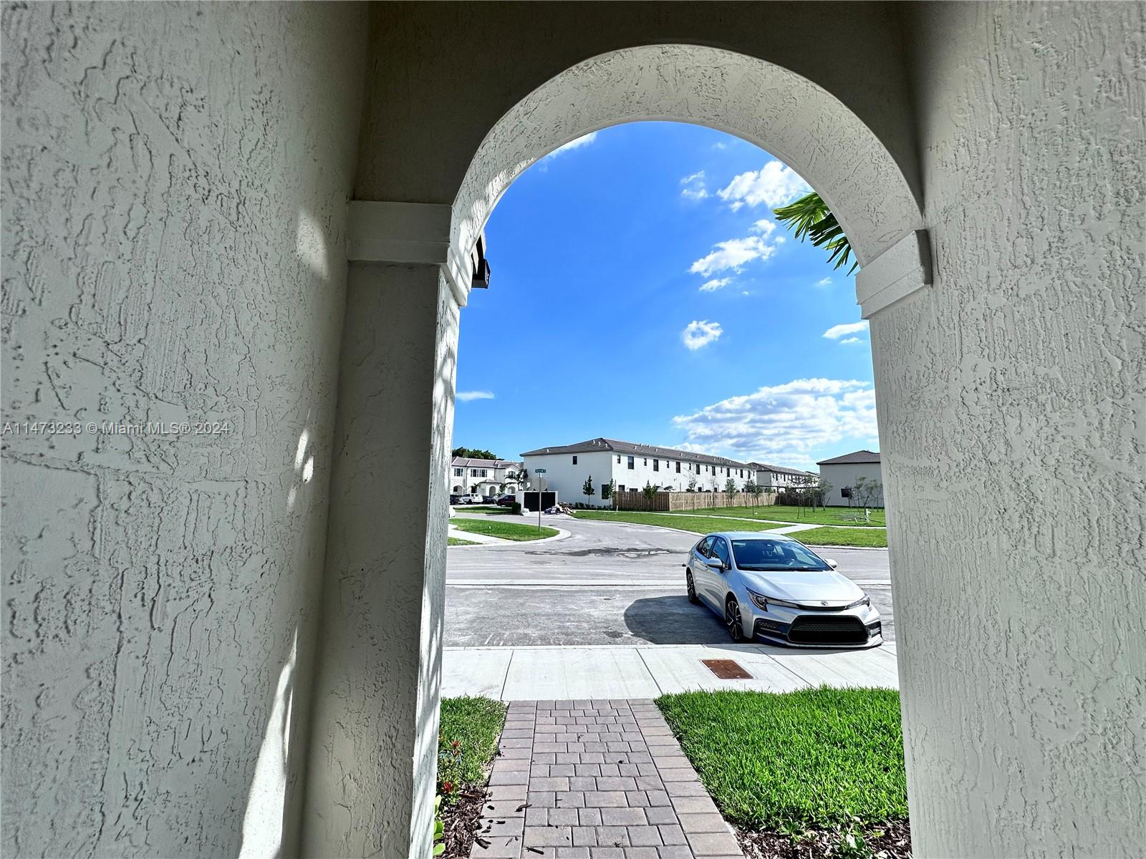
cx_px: 573
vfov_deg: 85.7
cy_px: 430
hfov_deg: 102.1
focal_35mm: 14
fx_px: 463
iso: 50
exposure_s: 1/3300
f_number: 2.2
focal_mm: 2.22
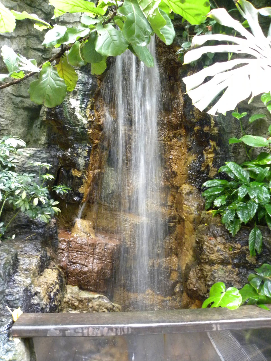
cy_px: 180
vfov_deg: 67.3
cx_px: 136
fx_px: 271
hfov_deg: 53.1
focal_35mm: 26
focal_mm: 4.6
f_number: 2.8
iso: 406
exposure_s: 1/9.6
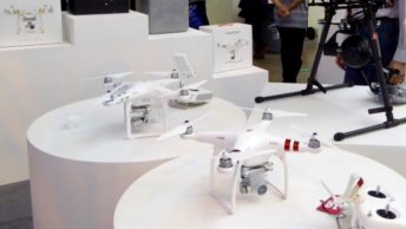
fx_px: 409
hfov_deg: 52.3
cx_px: 248
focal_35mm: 38
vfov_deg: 30.9
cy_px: 66
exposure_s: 1/40
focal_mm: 4.3
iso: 400
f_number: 3.3
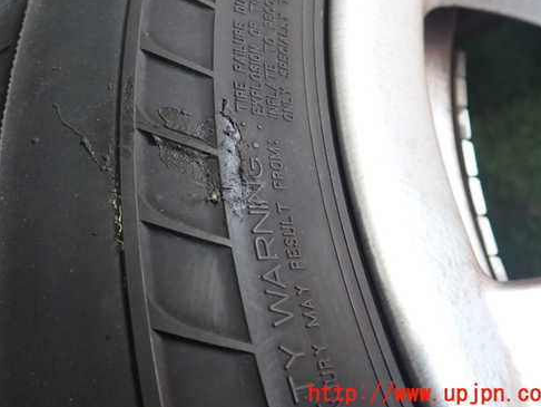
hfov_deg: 49.9
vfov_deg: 38.5
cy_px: 157
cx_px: 226
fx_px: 579
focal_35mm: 37
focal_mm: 5.4
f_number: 2.3
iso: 200
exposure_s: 1/60
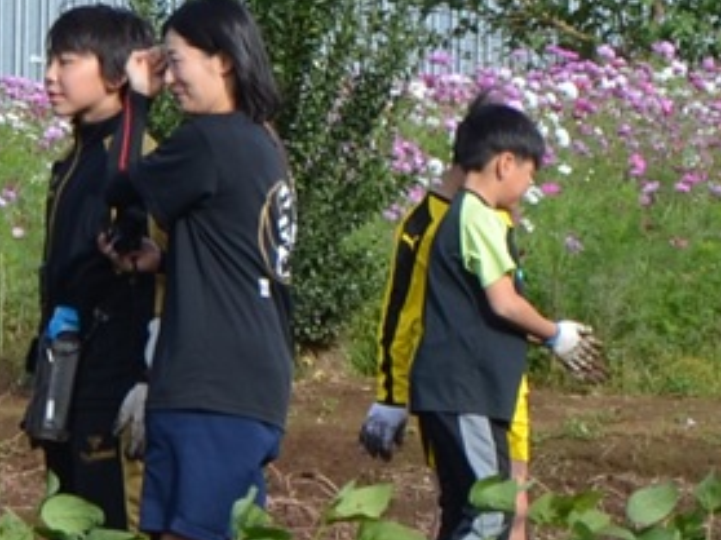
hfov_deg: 9.1
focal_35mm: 217
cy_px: 293
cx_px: -47
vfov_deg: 6.8
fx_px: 4518
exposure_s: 1/250
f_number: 8
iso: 110
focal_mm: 70
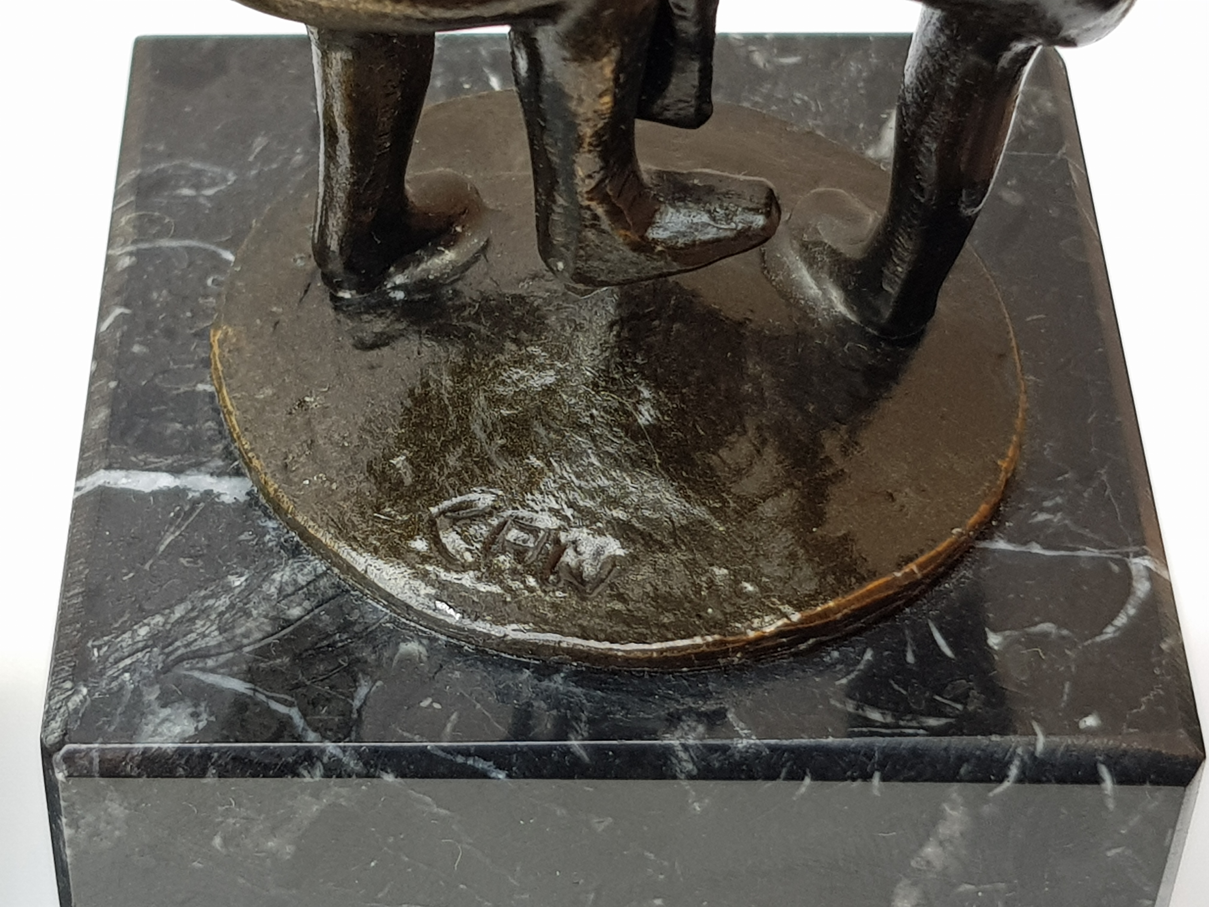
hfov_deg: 67.3
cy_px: 454
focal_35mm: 26
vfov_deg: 53.1
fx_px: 908
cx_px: 604
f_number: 1.7
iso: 40
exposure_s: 1/132
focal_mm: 4.2
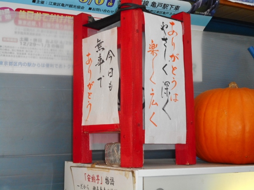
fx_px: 433
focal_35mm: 59
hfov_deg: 32.7
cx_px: 127
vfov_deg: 24.8
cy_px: 95
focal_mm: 10.5
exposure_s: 1/60
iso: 400
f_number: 5.1
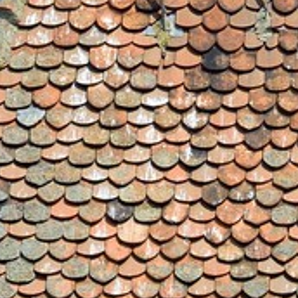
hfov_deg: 2.3
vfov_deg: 2.2
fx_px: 7519
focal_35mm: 772
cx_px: 173
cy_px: 937
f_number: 11
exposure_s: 1/250
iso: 200
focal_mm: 98
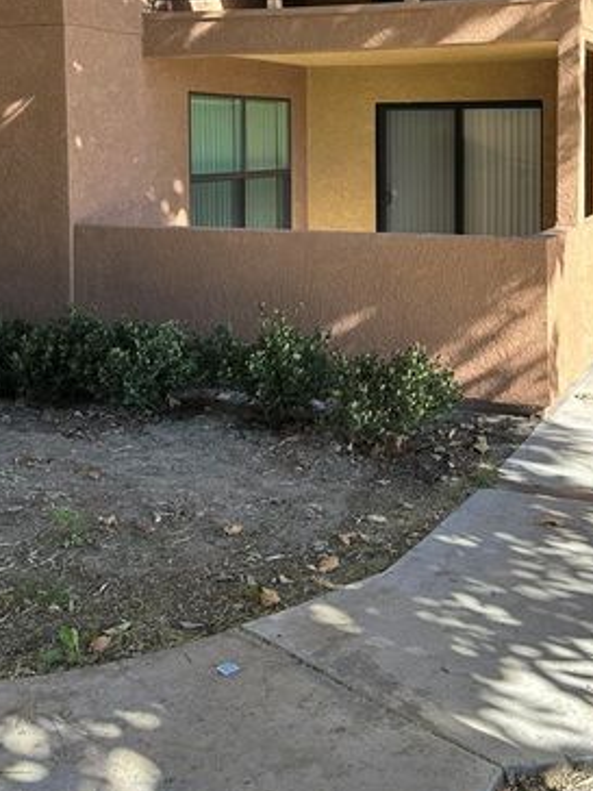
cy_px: 192
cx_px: 439
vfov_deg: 41.6
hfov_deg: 32.3
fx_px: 1005
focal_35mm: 44
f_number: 1.78
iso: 80
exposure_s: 1/529
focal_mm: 6.86
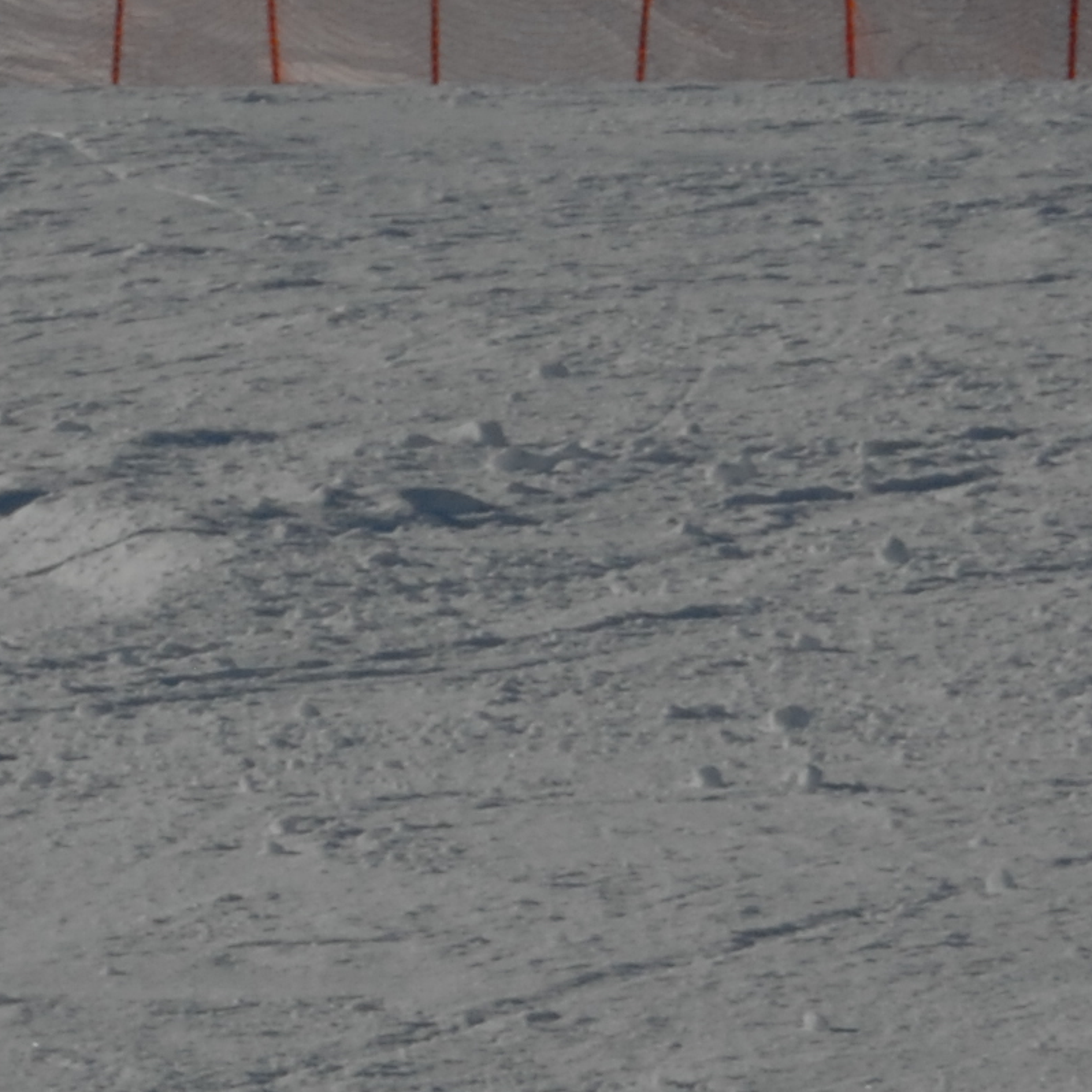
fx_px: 18131
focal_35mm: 508
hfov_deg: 3.4
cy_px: 634
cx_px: -311
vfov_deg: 3.4
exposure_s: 1/500
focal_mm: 82
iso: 400
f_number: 29
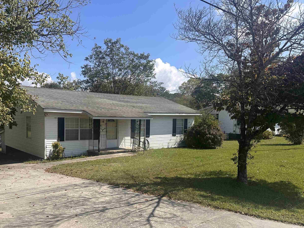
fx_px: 263
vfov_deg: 46.6
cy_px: 135
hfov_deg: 59.8
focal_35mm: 30
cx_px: 132
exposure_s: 1/4545
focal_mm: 6.86
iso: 80
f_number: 1.78
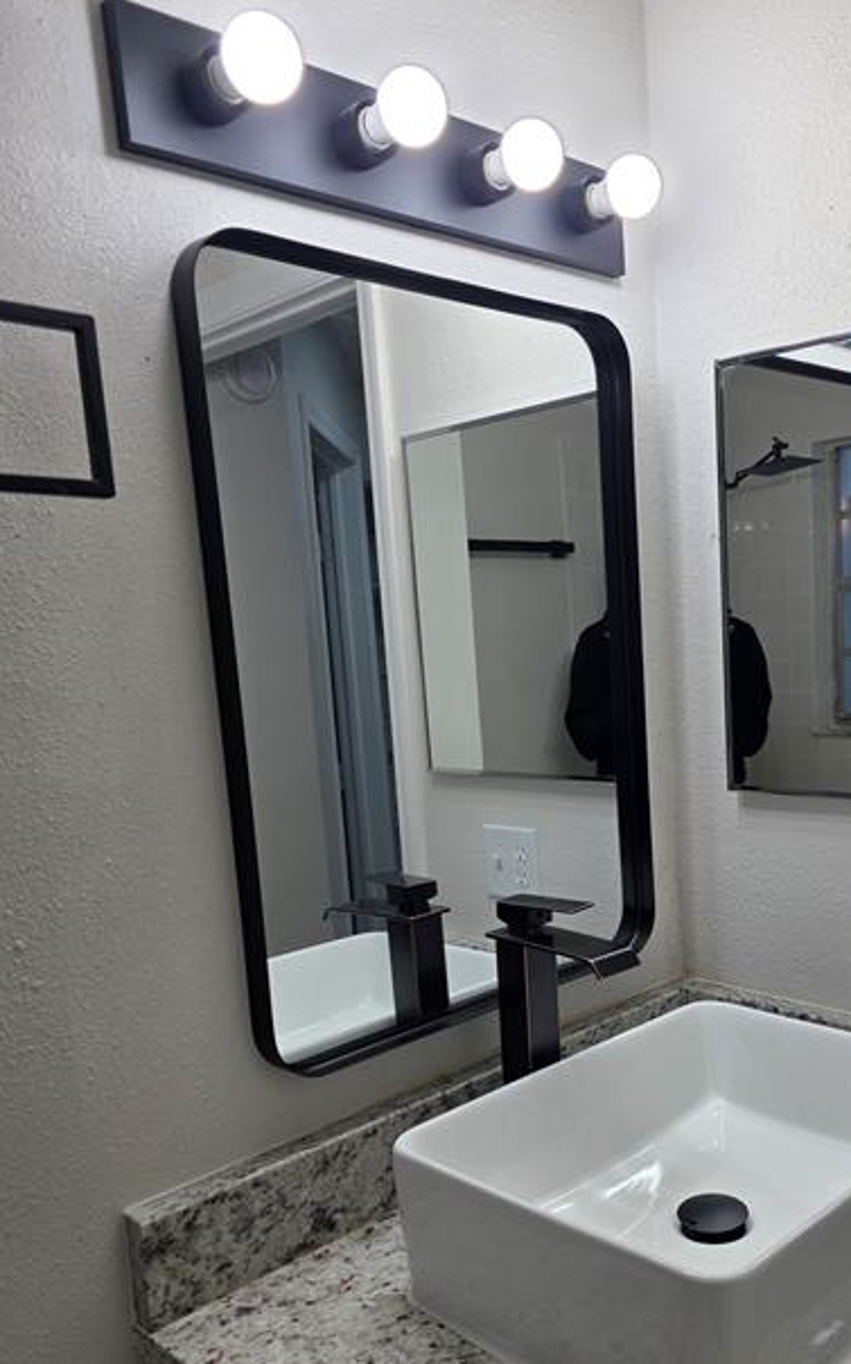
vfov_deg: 60.8
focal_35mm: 31
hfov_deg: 39.9
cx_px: 591
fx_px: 1151
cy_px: 808
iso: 40
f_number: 1.7
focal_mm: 6.3
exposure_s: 1/180
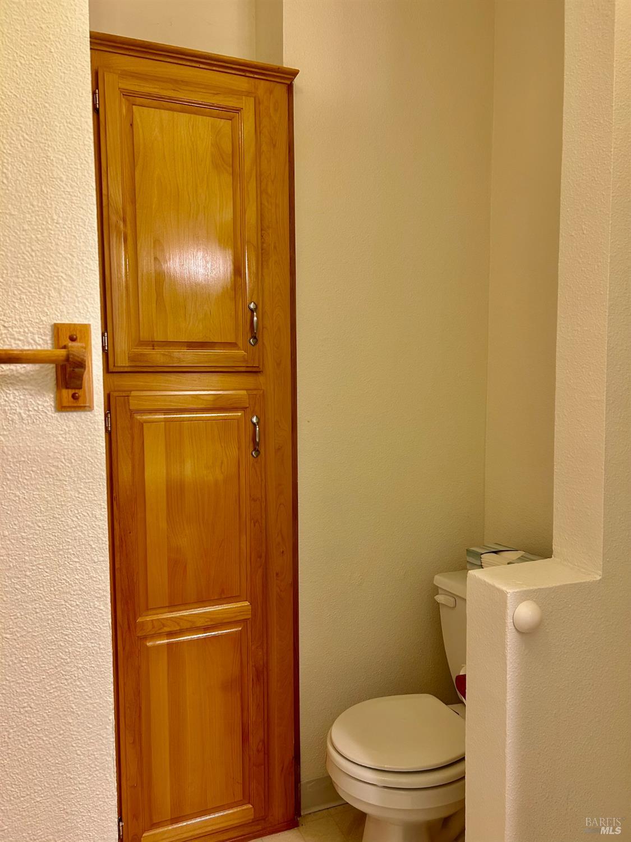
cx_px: 316
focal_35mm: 26
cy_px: 421
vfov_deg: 67.3
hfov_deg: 53.1
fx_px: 632
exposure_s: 1/120
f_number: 1.5
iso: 125
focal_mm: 5.7
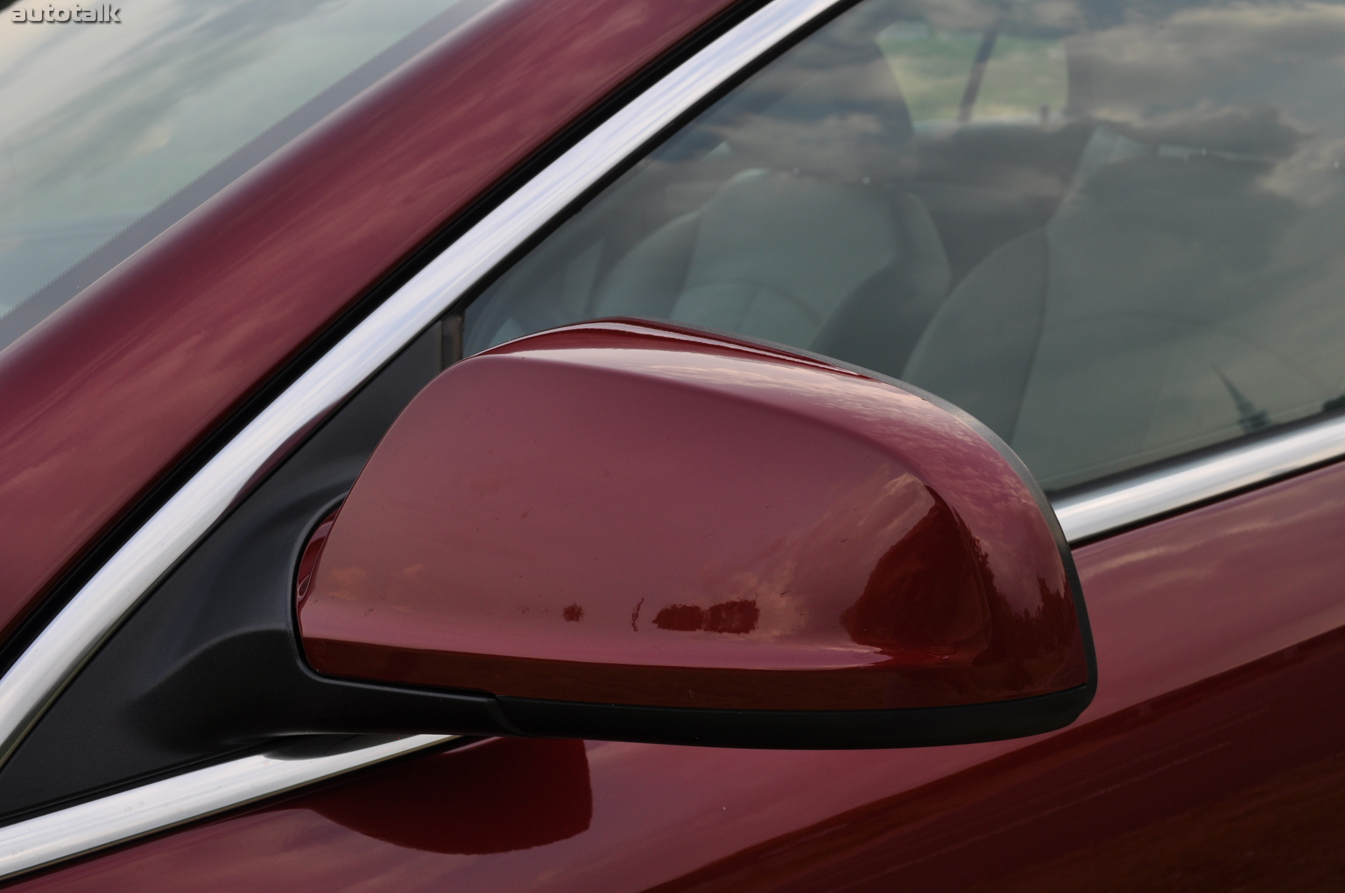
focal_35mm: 42
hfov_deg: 46.4
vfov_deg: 31.8
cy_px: 446
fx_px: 1567
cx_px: 672
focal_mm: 28
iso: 200
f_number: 9
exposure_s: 1/100
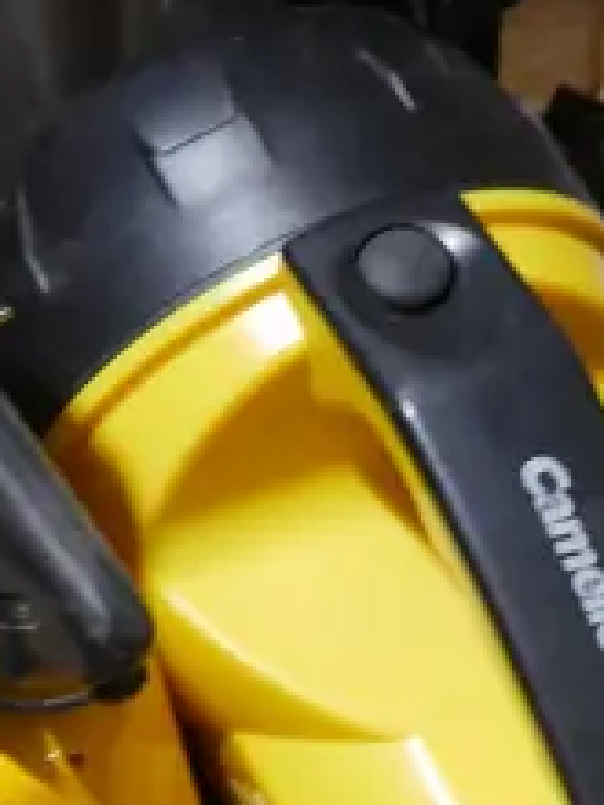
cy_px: 926
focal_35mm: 149
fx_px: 3466
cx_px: 983
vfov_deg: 13.0
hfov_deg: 9.6
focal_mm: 16
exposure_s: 1/60
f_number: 3.6
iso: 320
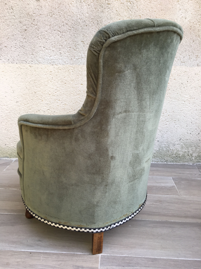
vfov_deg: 61.7
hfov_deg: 48.2
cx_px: 100
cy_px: 134
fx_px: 225
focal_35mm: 29
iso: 32
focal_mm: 4.15
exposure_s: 1/100
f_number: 2.2
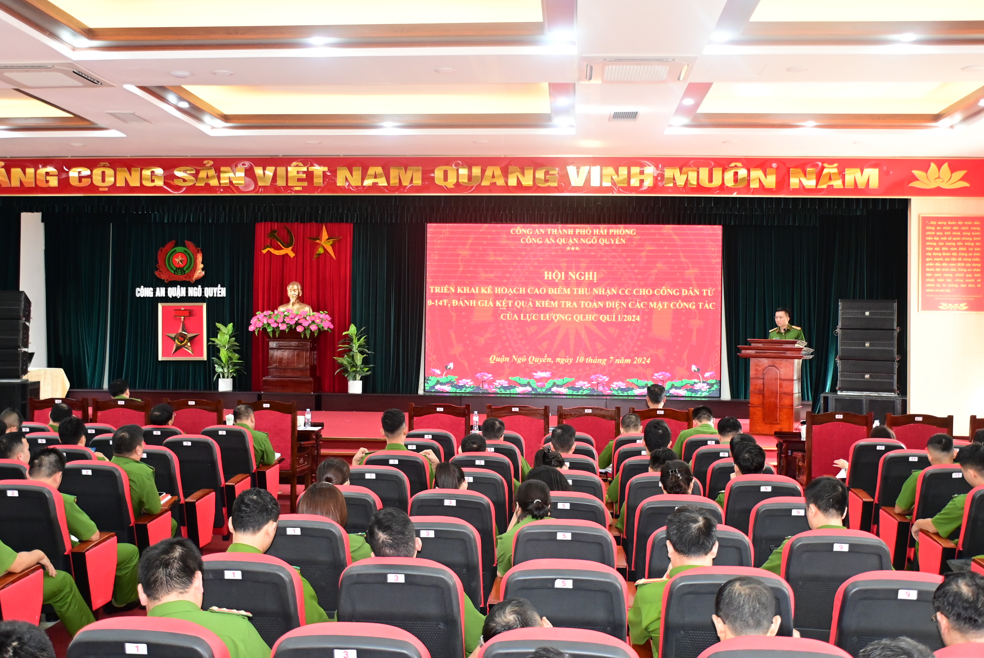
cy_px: 329
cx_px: 492
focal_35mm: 39
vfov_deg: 34.3
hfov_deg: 49.5
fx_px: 1067
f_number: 4.5
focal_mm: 26
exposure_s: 1/200
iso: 2500
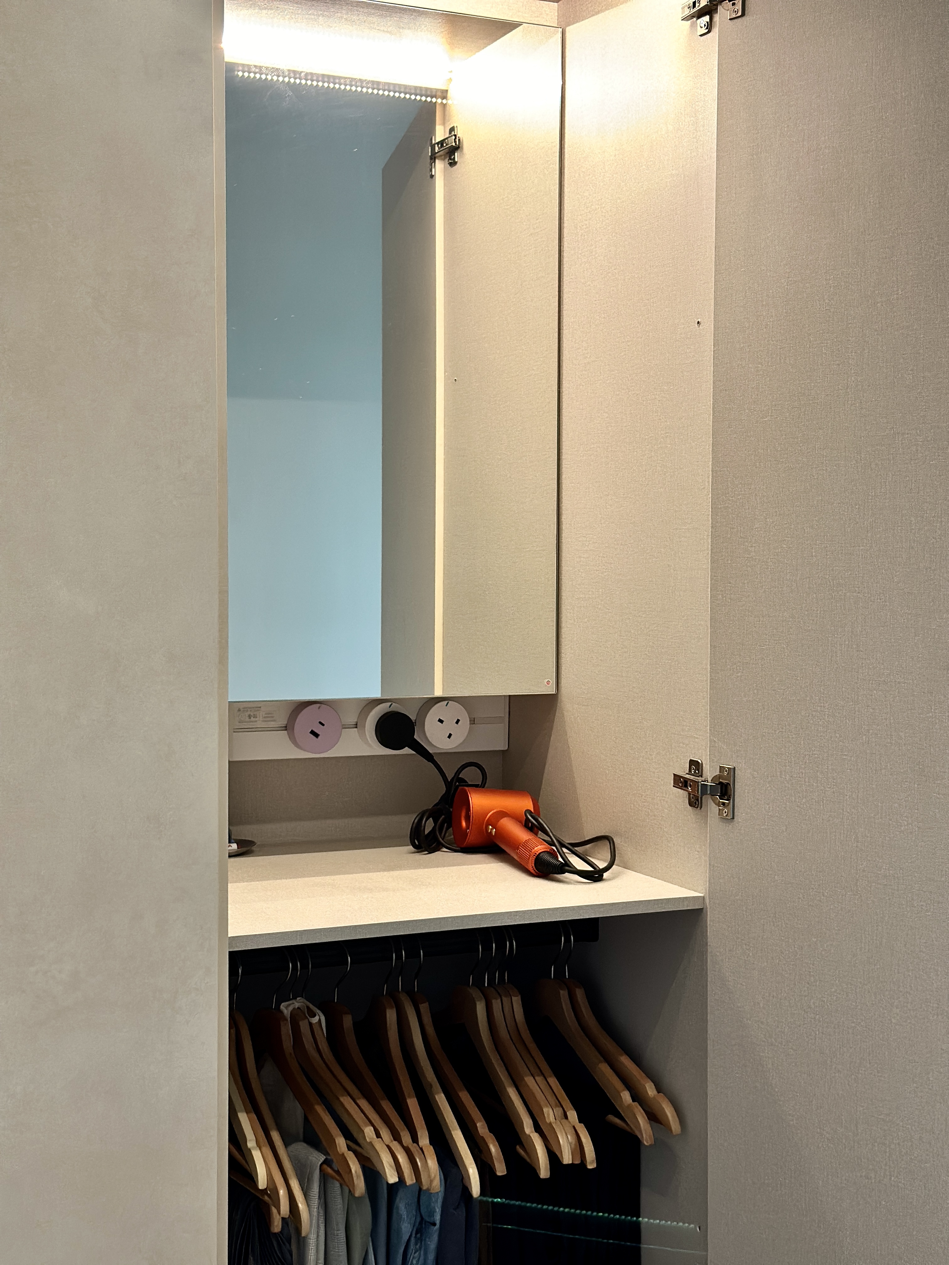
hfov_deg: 30.3
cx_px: 474
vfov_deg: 39.7
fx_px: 1755
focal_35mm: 48
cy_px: 632
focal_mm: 6.86
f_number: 1.78
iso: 400
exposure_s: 1/53
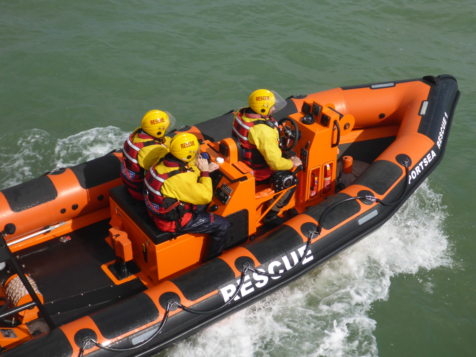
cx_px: 238
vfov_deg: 27.5
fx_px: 729
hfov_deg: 36.2
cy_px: 178
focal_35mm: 53
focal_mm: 9.1
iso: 100
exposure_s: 1/800
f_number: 4.7
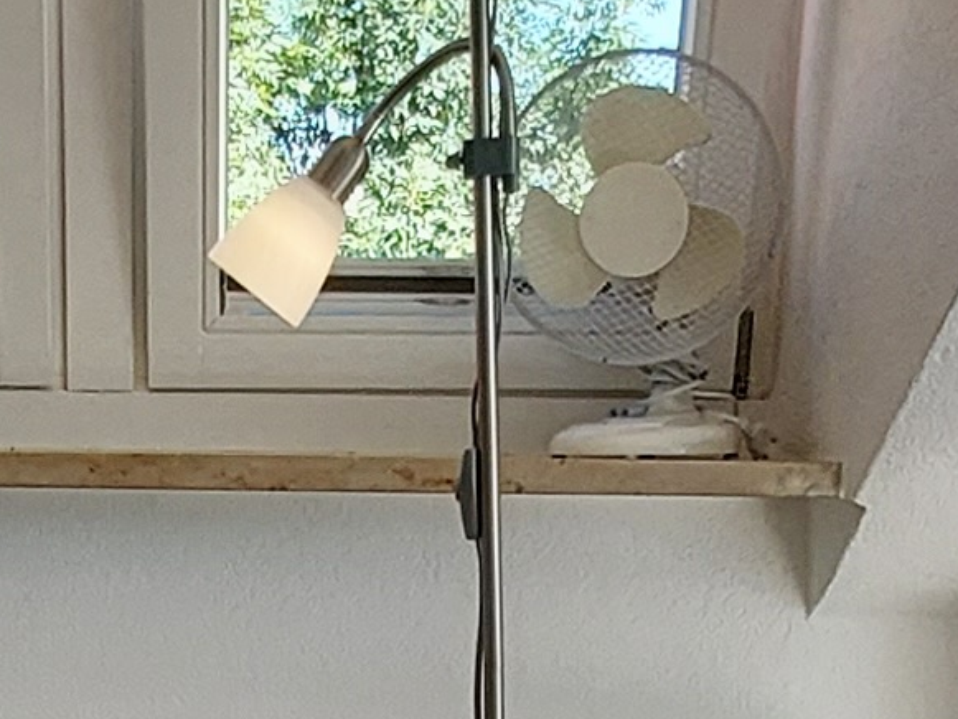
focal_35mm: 73
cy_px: 1088
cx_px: 237
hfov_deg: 26.3
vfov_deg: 17.9
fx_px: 2021
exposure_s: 1/162
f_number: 2.2
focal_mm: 1.42
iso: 64
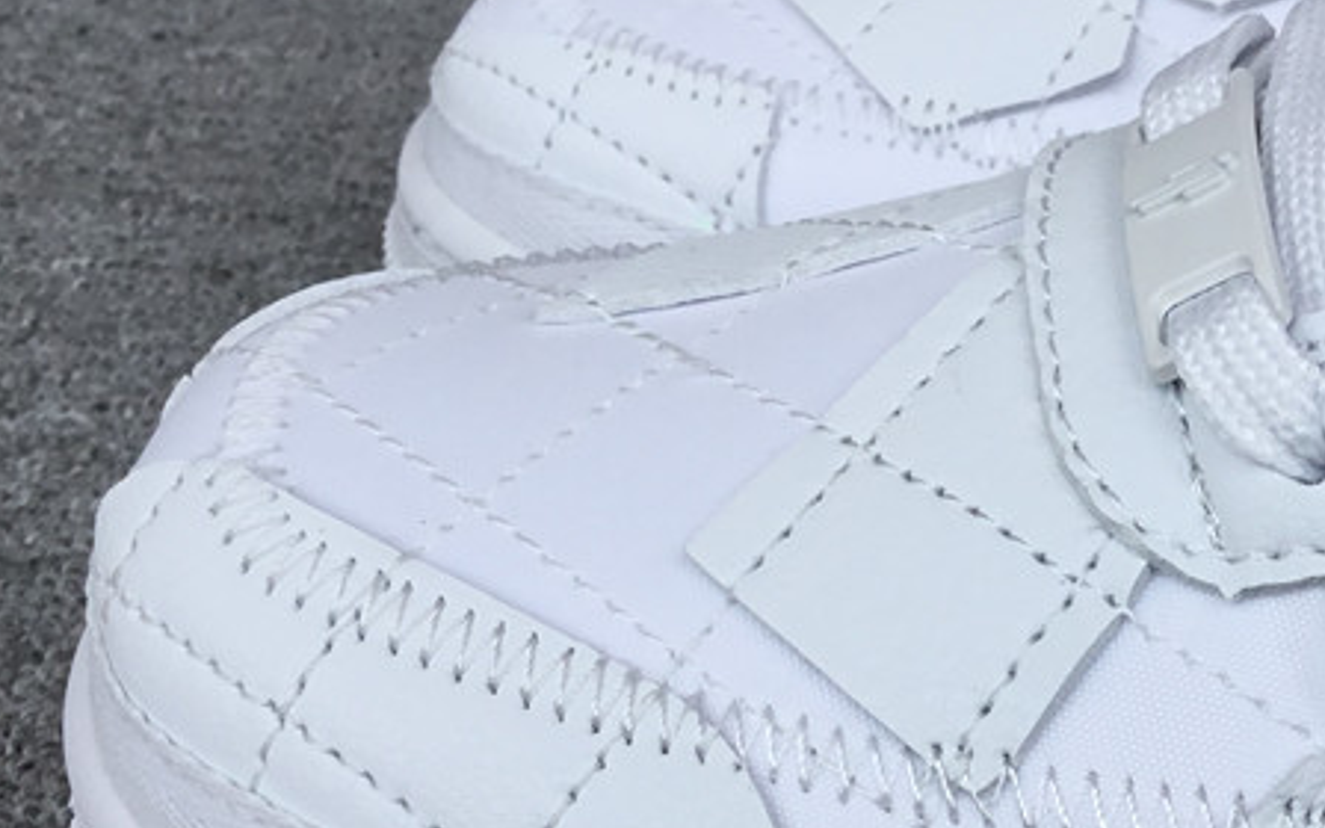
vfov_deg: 19.6
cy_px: 628
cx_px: 1000
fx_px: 2383
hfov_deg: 30.5
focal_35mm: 66
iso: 25
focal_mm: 3.3
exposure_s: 1/823
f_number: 2.4
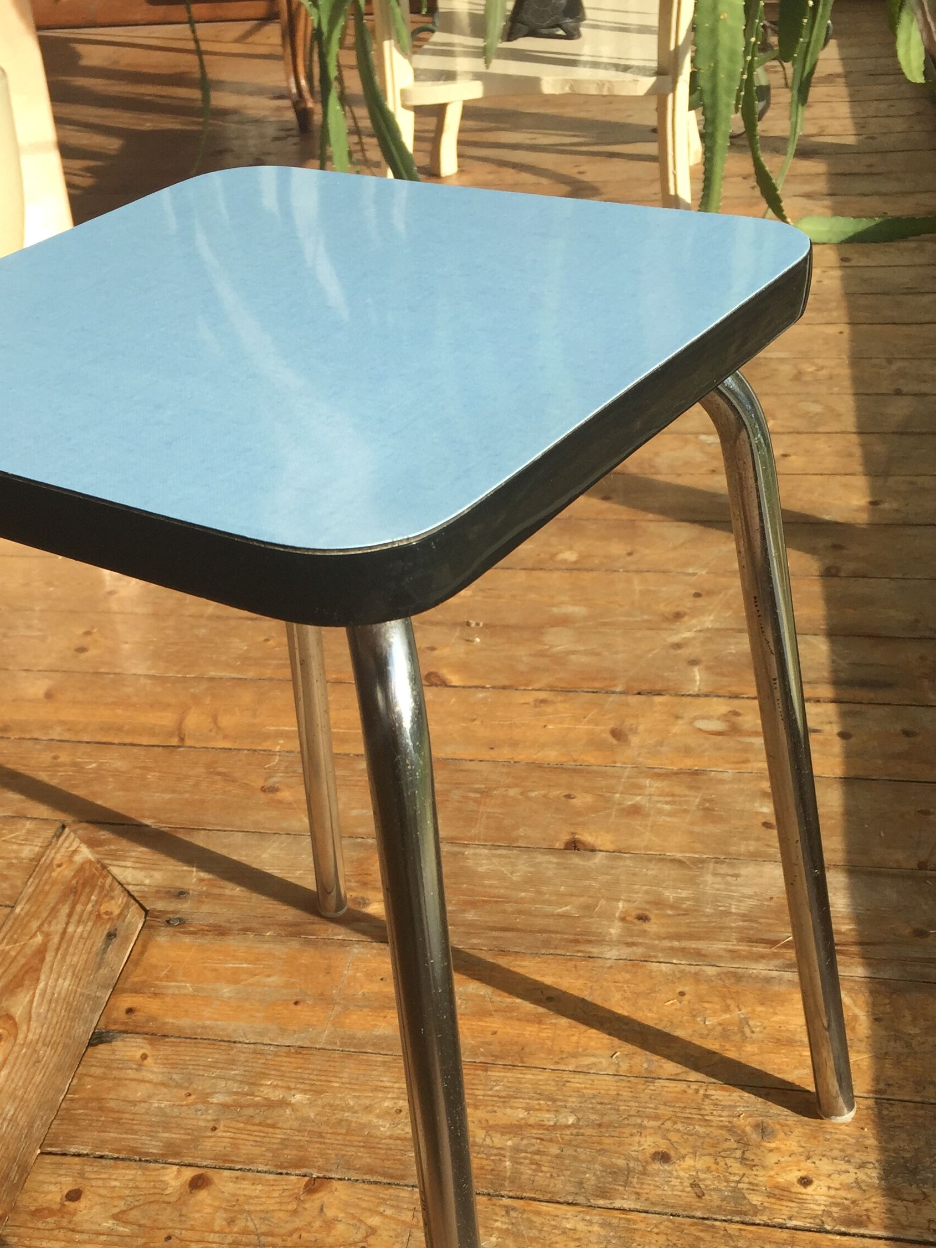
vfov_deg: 44.2
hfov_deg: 34.2
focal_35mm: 42
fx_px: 1514
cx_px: 361
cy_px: 823
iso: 32
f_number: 2.2
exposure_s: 1/1364
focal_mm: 4.15
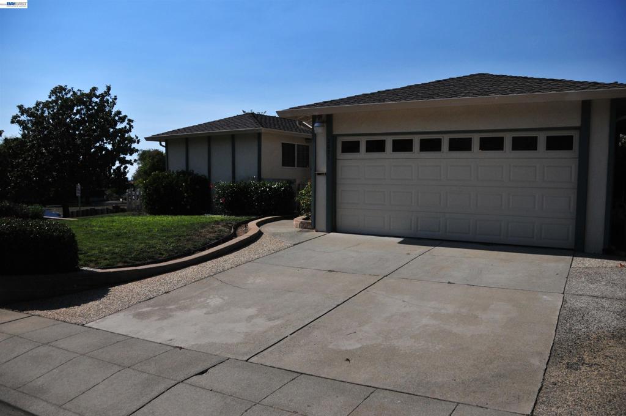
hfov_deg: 67.4
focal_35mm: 27
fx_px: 469
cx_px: 313
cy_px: 208
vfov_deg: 47.8
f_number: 3.5
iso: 320
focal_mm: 18
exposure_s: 1/8000
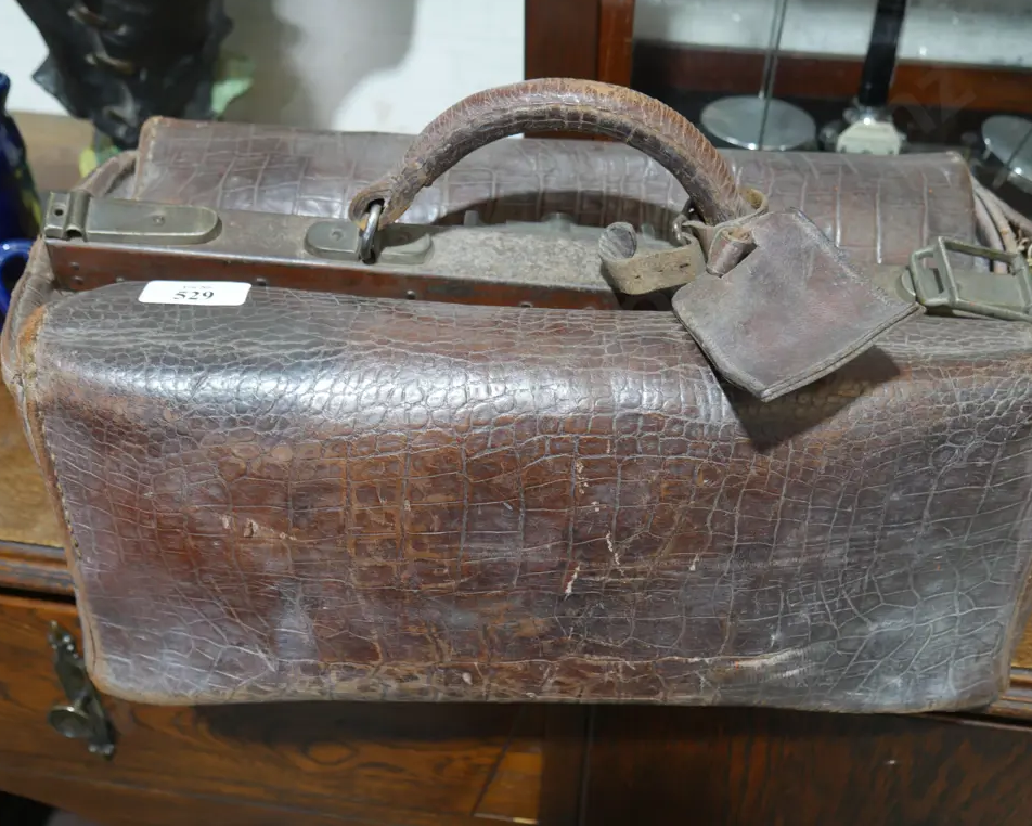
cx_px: 517
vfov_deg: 35.7
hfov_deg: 43.8
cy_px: 410
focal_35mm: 42
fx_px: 1283
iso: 800
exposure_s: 1/60
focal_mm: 20
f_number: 4.4
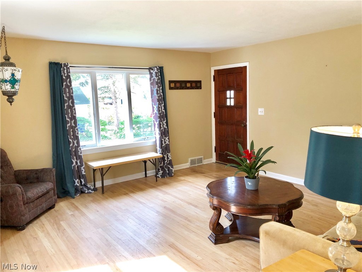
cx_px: 181
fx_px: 293
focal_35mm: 28
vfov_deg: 49.7
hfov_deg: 63.4
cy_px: 136
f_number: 1.8
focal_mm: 4
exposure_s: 1/40
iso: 25
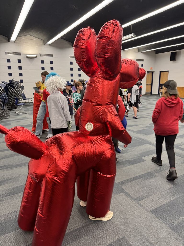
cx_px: 92
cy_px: 123
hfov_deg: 56.8
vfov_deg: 71.6
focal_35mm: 24
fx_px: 170
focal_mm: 6.76
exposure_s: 1/65
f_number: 1.78
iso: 200
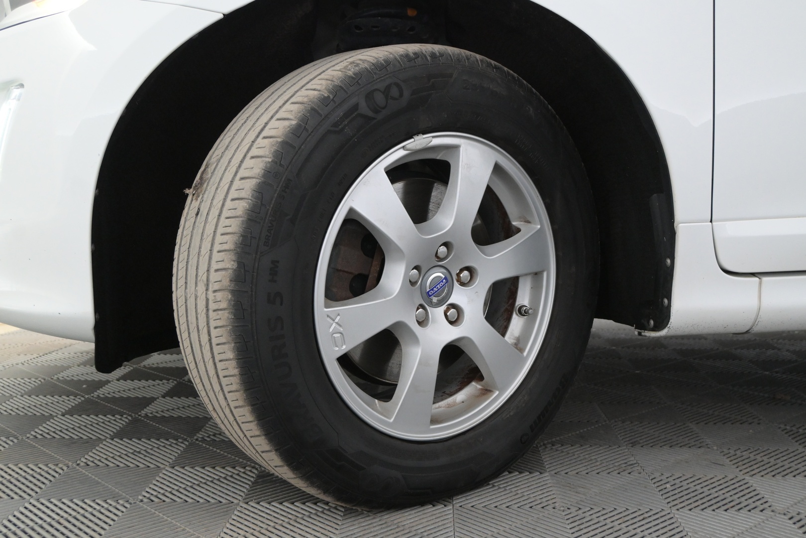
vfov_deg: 34.2
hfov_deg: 49.6
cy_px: 269
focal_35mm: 39
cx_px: 403
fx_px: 873
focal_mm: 26
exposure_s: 1/100
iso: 2500
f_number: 5
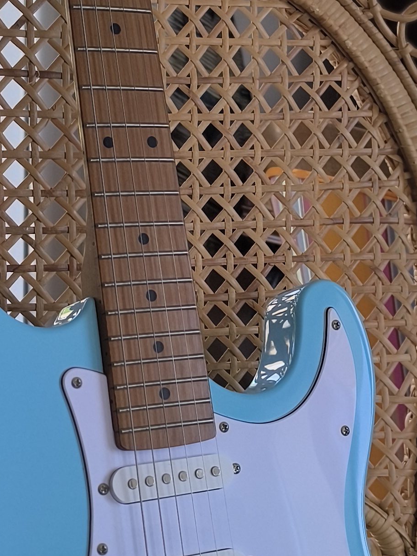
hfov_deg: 19.1
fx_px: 1237
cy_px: 251
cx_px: 188
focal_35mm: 77
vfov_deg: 25.3
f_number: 1.65
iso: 50
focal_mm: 6.14
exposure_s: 1/100
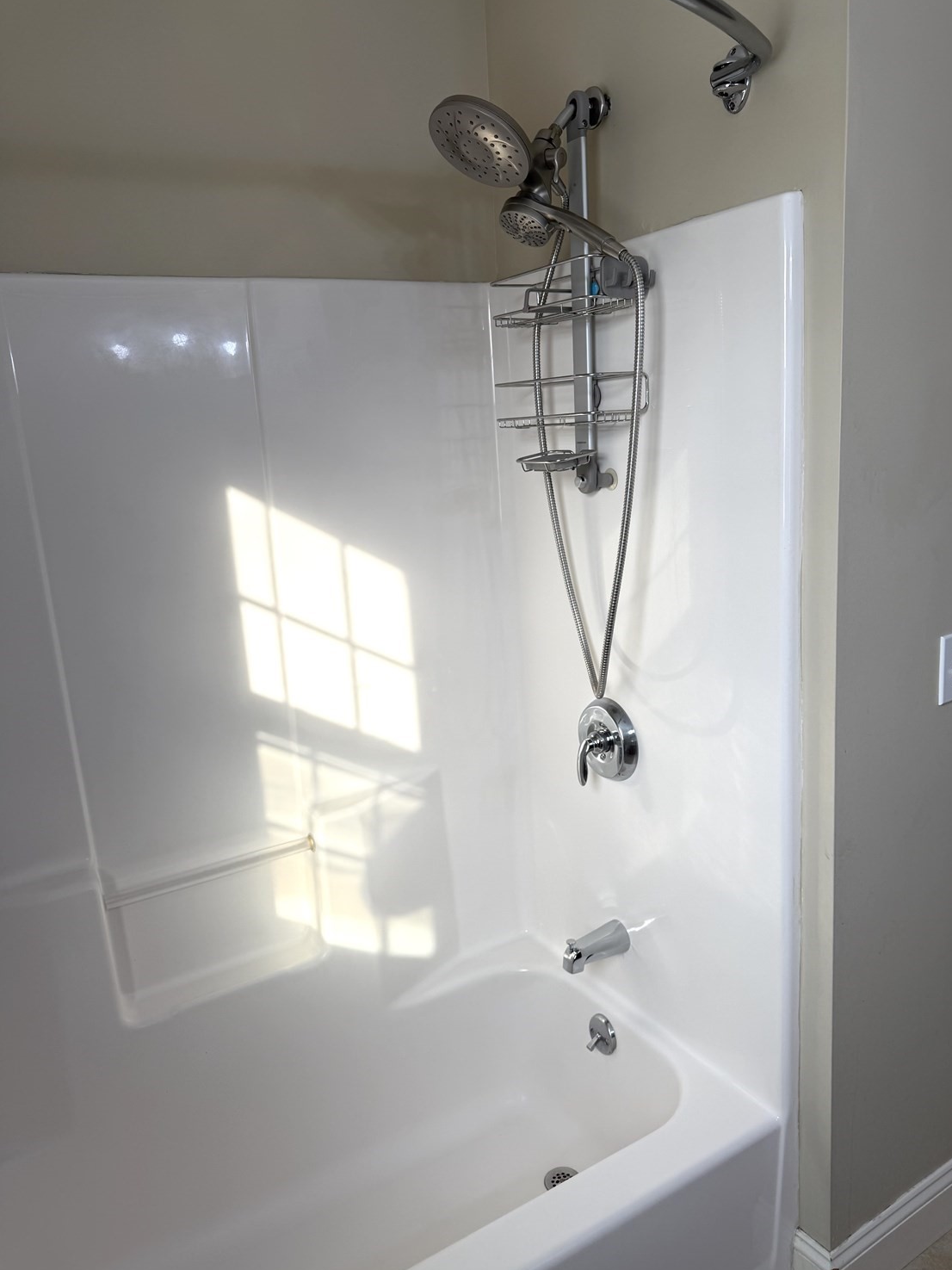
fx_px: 917
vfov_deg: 69.4
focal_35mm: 25
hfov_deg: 54.9
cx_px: 495
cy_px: 626
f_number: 1.78
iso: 64
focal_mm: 6.76
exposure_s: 1/237
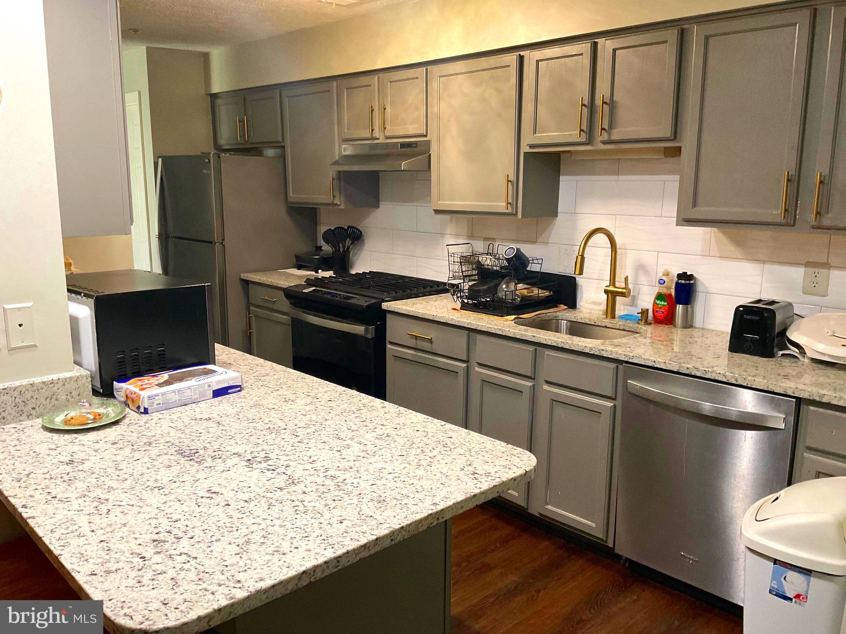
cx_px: 423
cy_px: 317
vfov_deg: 48.2
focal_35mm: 29
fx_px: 709
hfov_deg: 61.7
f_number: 1.8
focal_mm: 3
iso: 160
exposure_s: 1/60
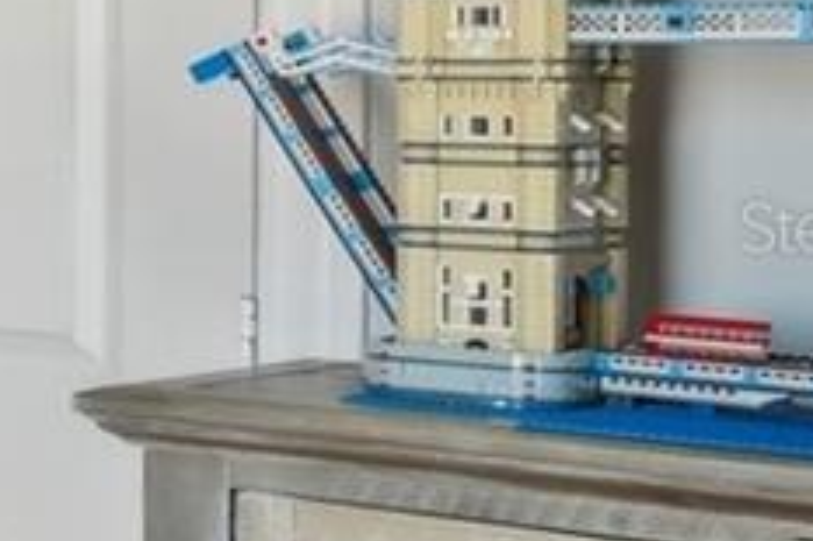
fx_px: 2324
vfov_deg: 13.3
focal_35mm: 103
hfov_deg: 10.9
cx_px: -1741
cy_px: 227
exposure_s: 1/15
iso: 400
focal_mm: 10
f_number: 8
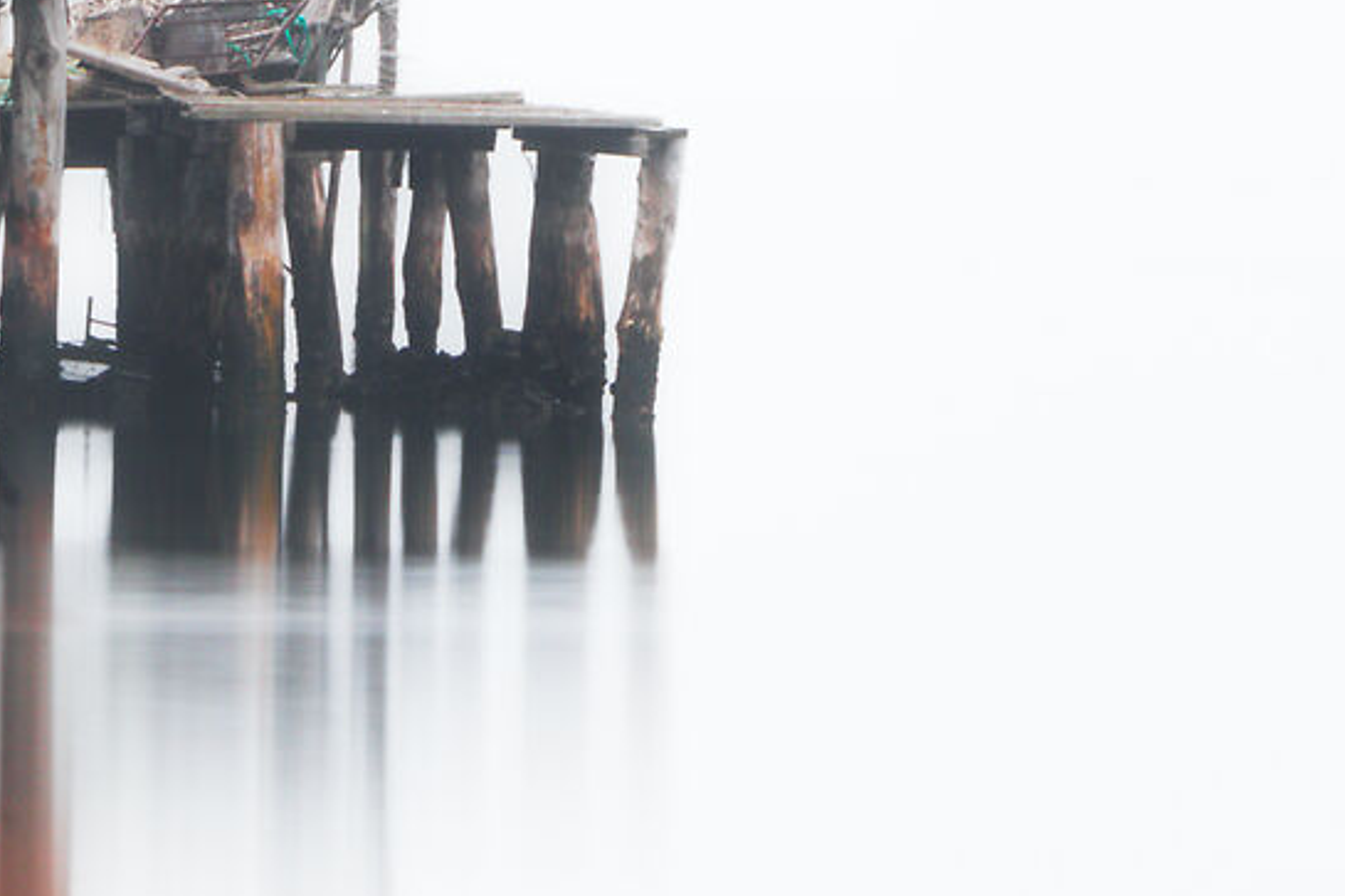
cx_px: -1375
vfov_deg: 1.4
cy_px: 276
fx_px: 36825
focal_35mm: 986
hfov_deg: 2.1
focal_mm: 224
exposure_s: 186
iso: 100
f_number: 29
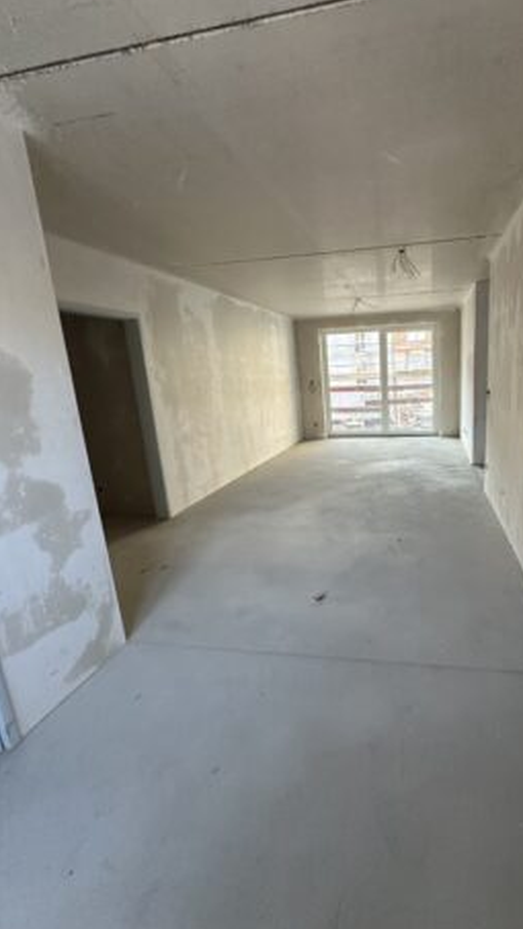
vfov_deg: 99.3
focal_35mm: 16
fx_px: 394
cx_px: 359
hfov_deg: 64.9
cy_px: 454
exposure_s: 1/99
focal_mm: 2.22
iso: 200
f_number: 2.2
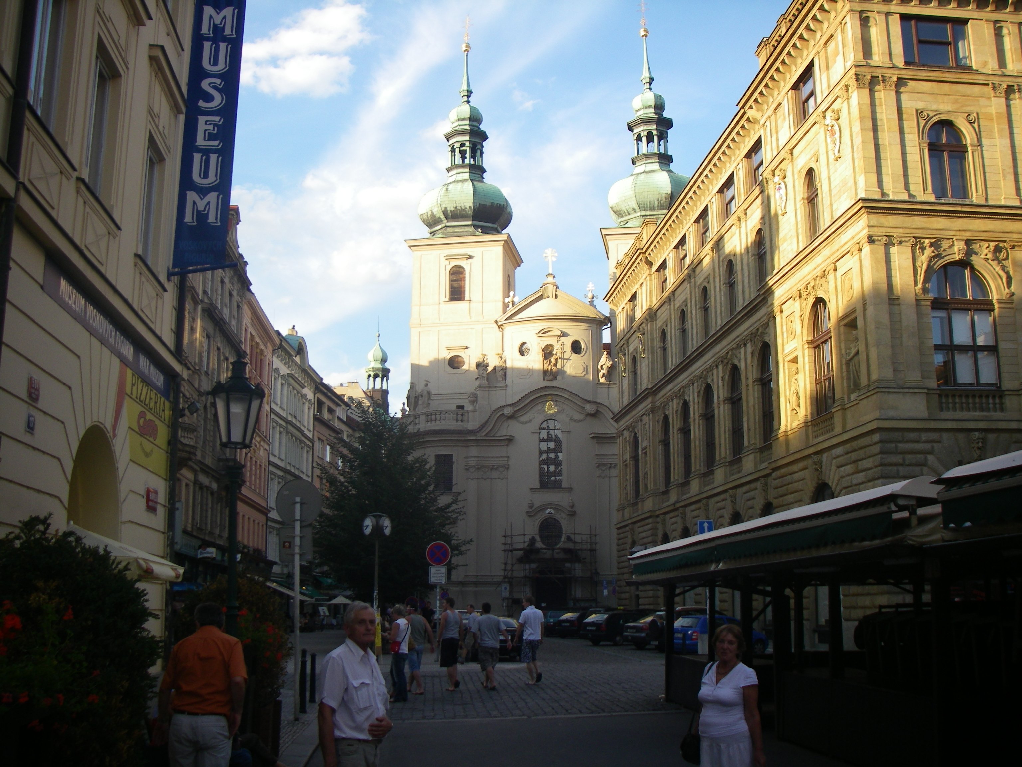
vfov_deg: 37.7
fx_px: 1122
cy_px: 384
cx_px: 511
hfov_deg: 49.0
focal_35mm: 38
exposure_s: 1/200
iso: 64
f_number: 3.3
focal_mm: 6.3
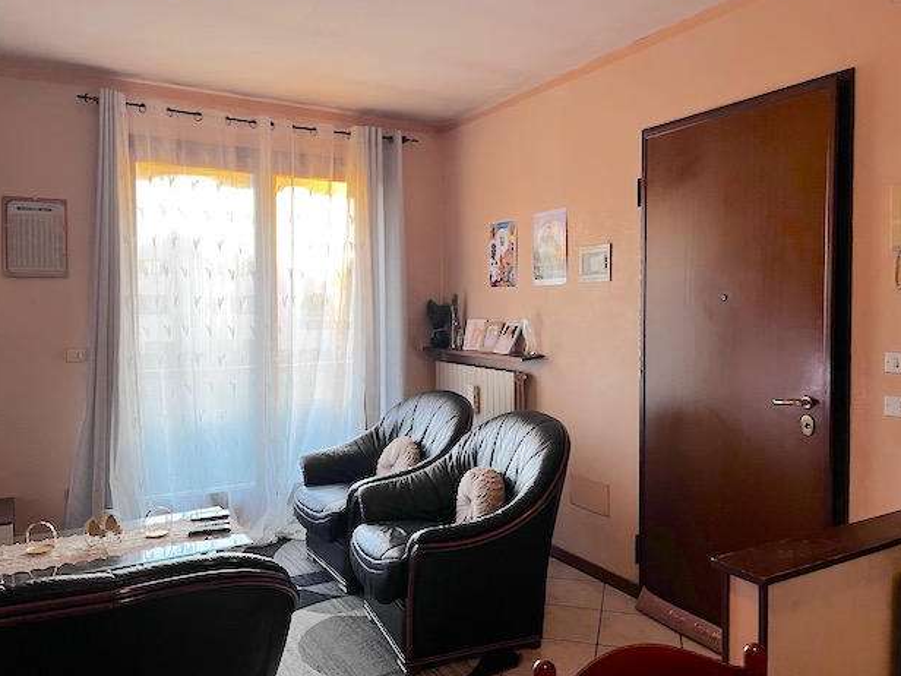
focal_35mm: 27
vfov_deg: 51.3
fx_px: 703
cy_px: 328
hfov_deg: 65.3
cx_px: 461
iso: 125
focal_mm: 5.1
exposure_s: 1/79
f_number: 1.6
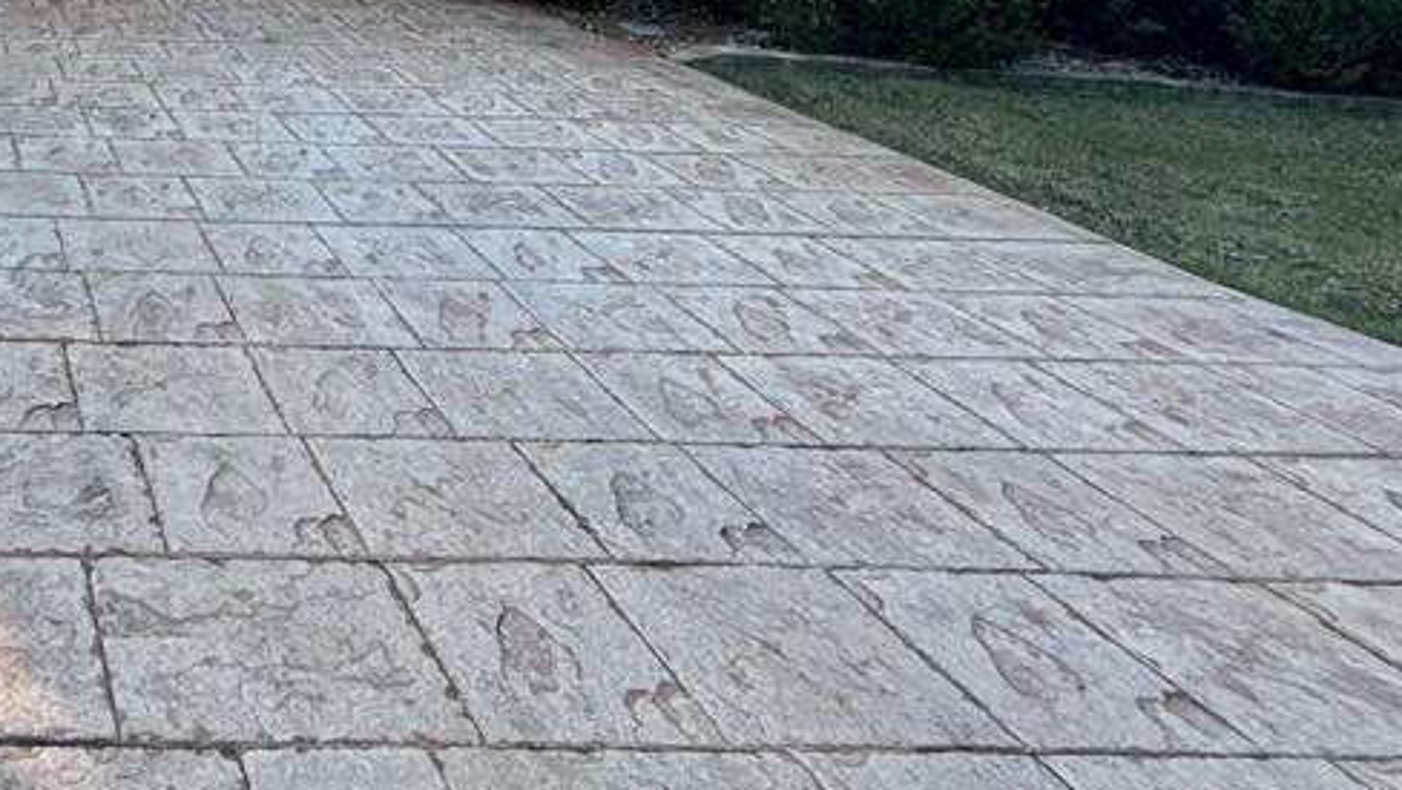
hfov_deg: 49.3
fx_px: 1190
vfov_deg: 31.8
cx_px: -14
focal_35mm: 32
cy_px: -112
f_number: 2.2
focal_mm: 2.22
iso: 64
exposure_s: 1/631
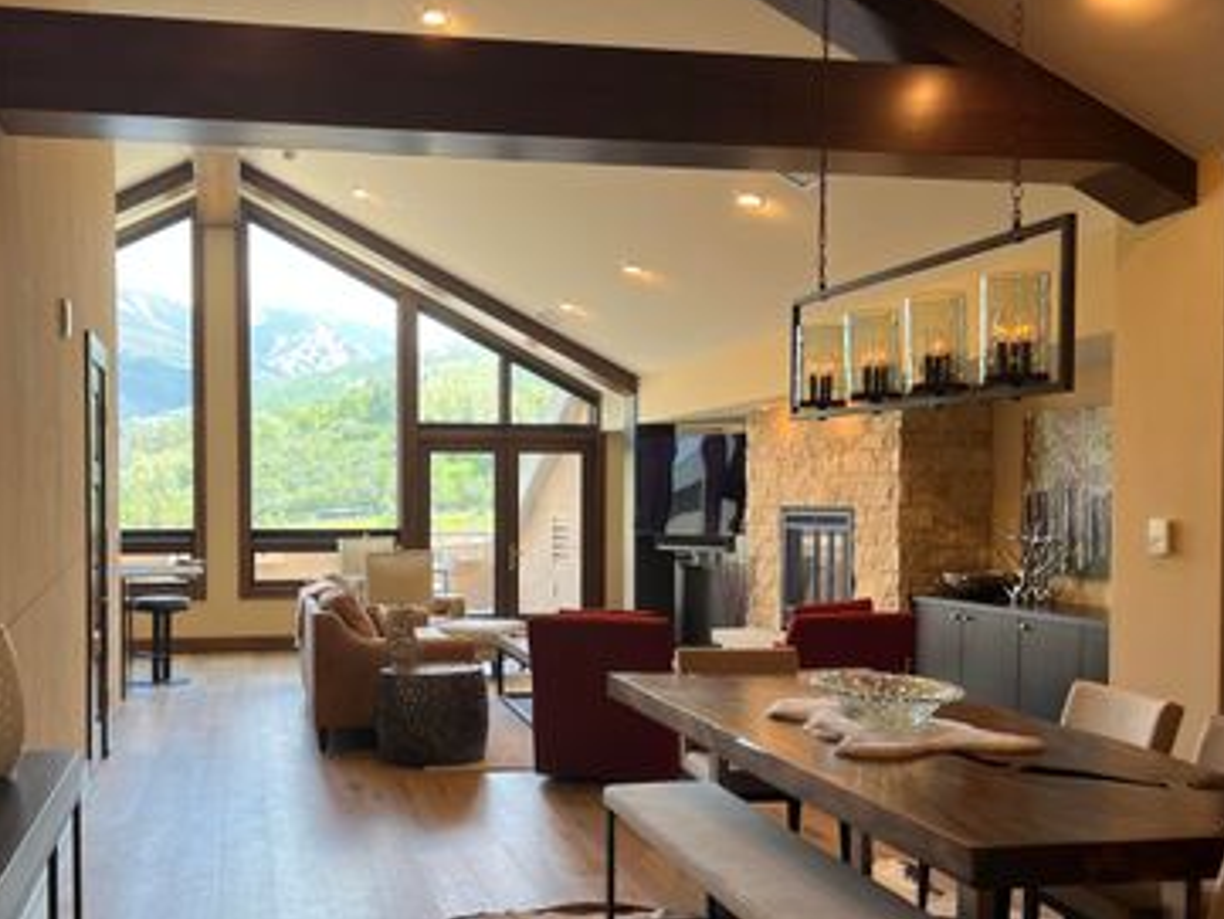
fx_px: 1273
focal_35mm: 36
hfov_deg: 50.8
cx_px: 458
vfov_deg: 39.6
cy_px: 527
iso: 50
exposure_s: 1/120
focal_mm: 5.7
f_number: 1.5
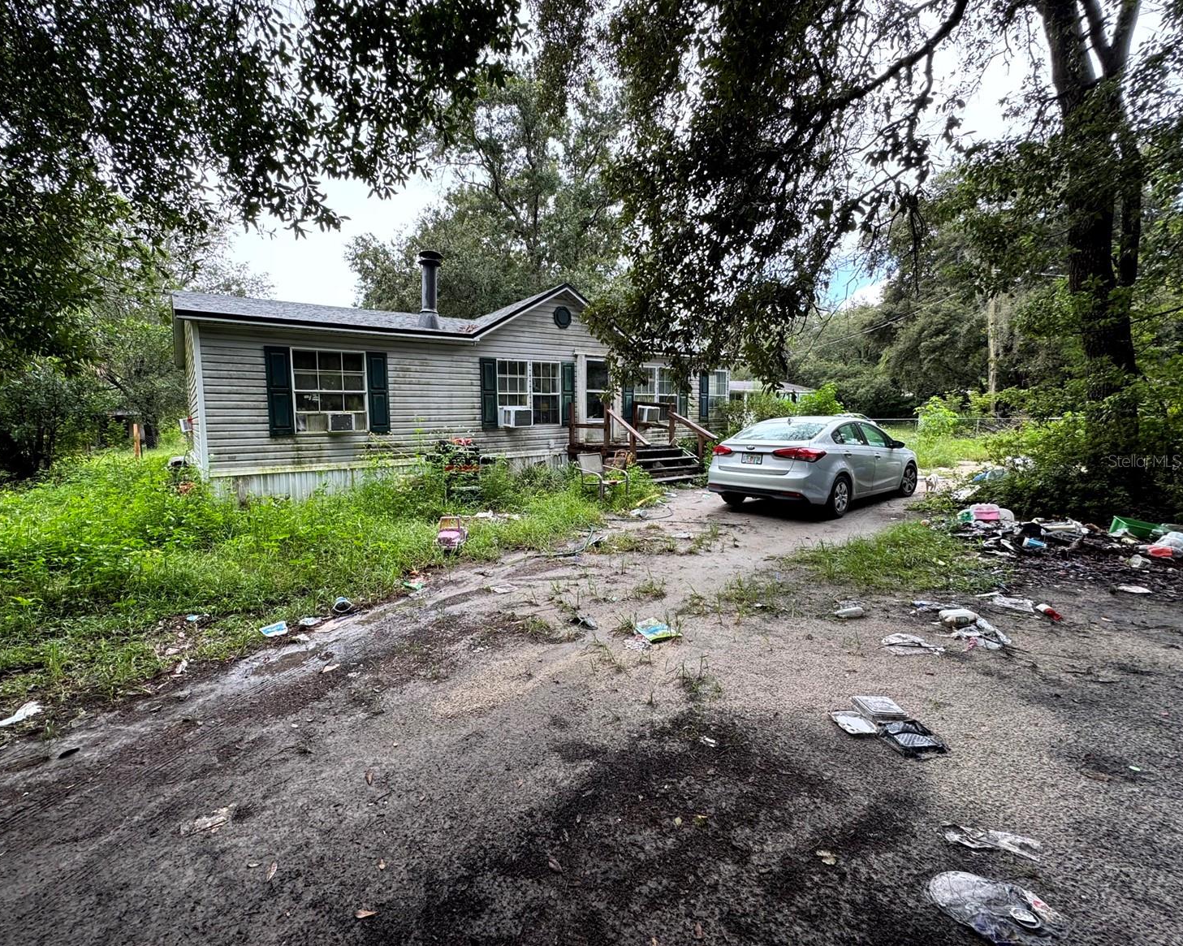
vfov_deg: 84.0
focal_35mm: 15
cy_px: 461
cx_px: 535
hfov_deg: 96.5
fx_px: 525
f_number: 2.2
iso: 40
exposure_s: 1/141
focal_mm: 2.22
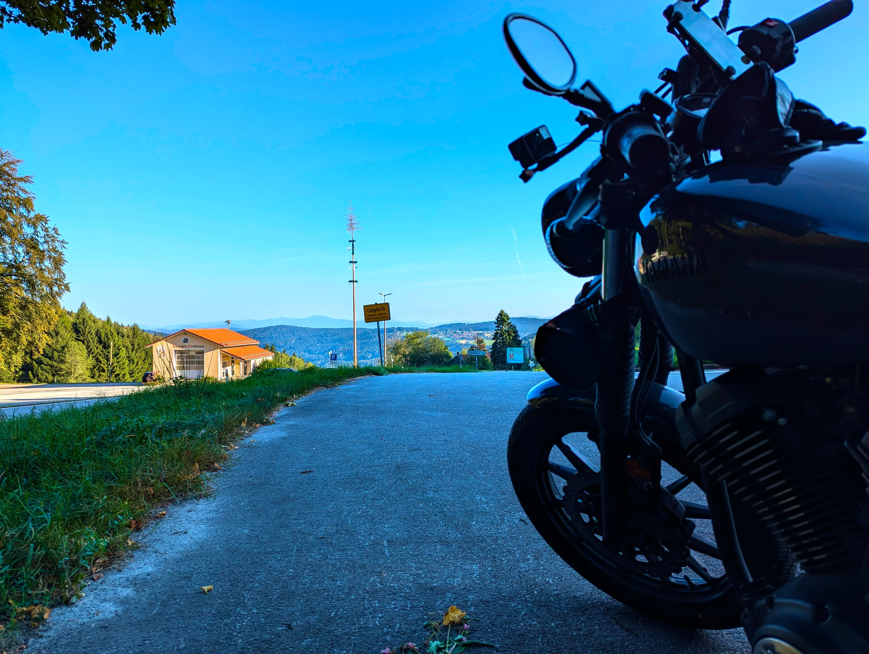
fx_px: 603
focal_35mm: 24
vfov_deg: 56.9
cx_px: 434
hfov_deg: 71.5
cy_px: 327
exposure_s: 1/1038
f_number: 1.85
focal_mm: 6.81
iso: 47
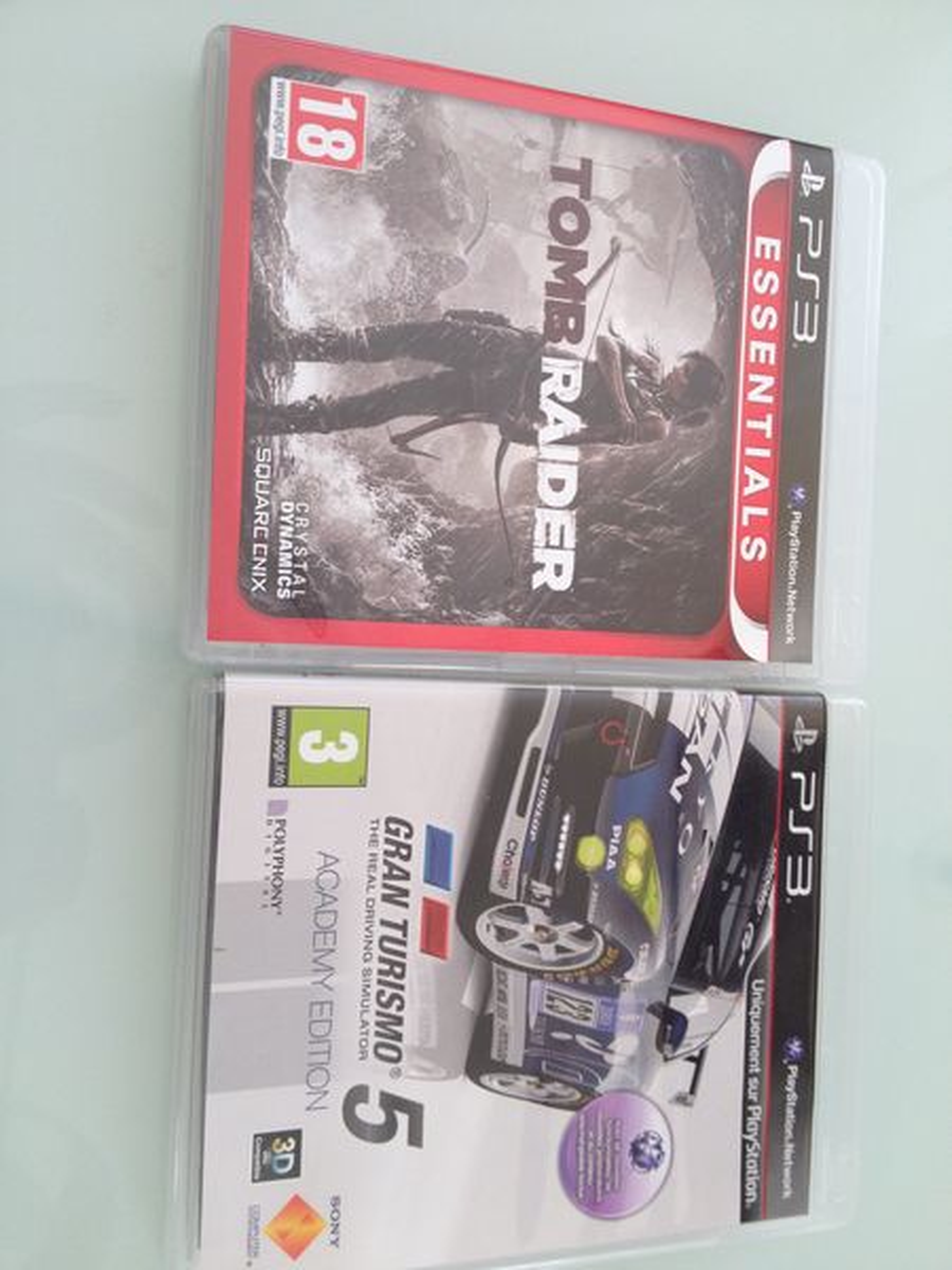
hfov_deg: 40.7
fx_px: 1283
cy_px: 635
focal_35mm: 35
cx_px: 476
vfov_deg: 52.6
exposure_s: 1/120
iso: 80
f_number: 2.4
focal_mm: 4.28
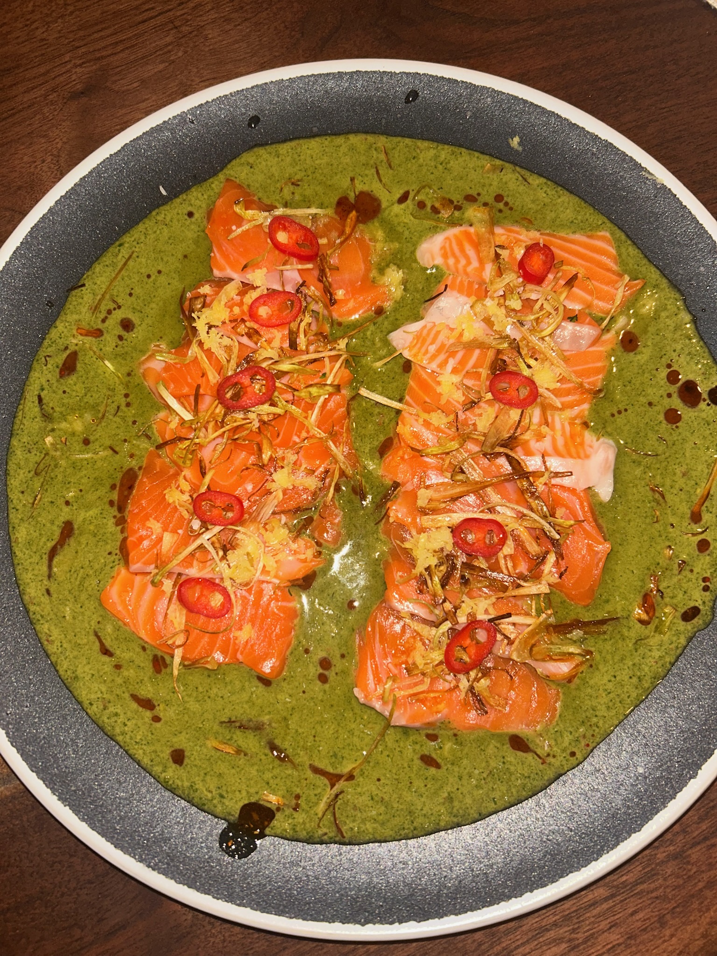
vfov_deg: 67.3
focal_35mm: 26
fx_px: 718
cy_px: 478
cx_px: 358
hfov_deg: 53.1
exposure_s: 1/34
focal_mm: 5.7
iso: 32
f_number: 1.5
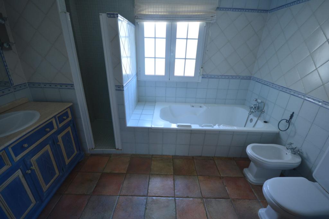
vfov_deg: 77.2
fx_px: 137
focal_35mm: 15
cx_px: 164
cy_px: 110
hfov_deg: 100.4
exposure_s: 1/60
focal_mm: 10
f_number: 4
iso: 640
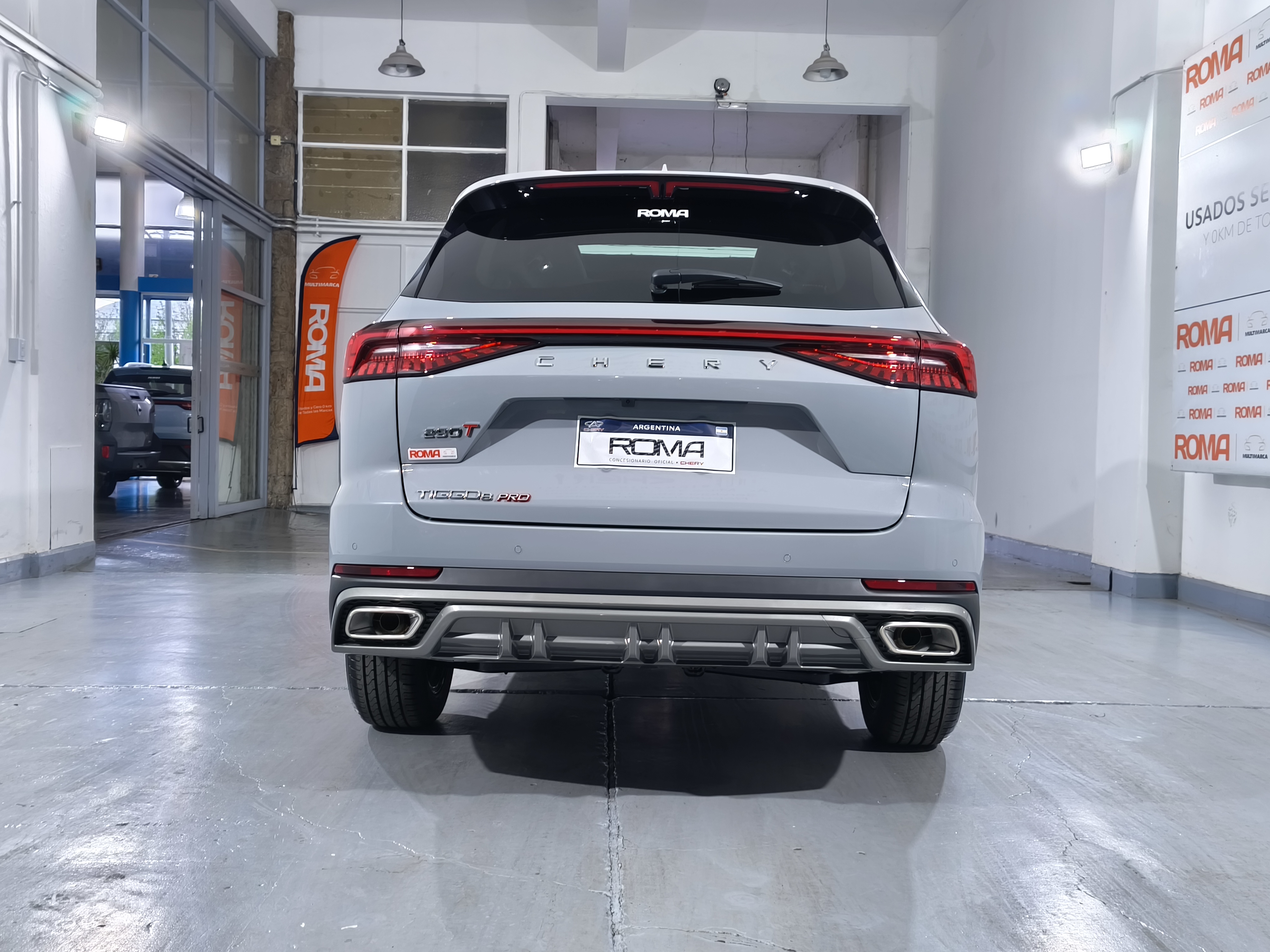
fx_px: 1247
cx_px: 635
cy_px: 476
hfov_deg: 54.0
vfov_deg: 41.8
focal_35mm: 34
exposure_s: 1/33.3
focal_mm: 5.35
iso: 250
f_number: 1.7
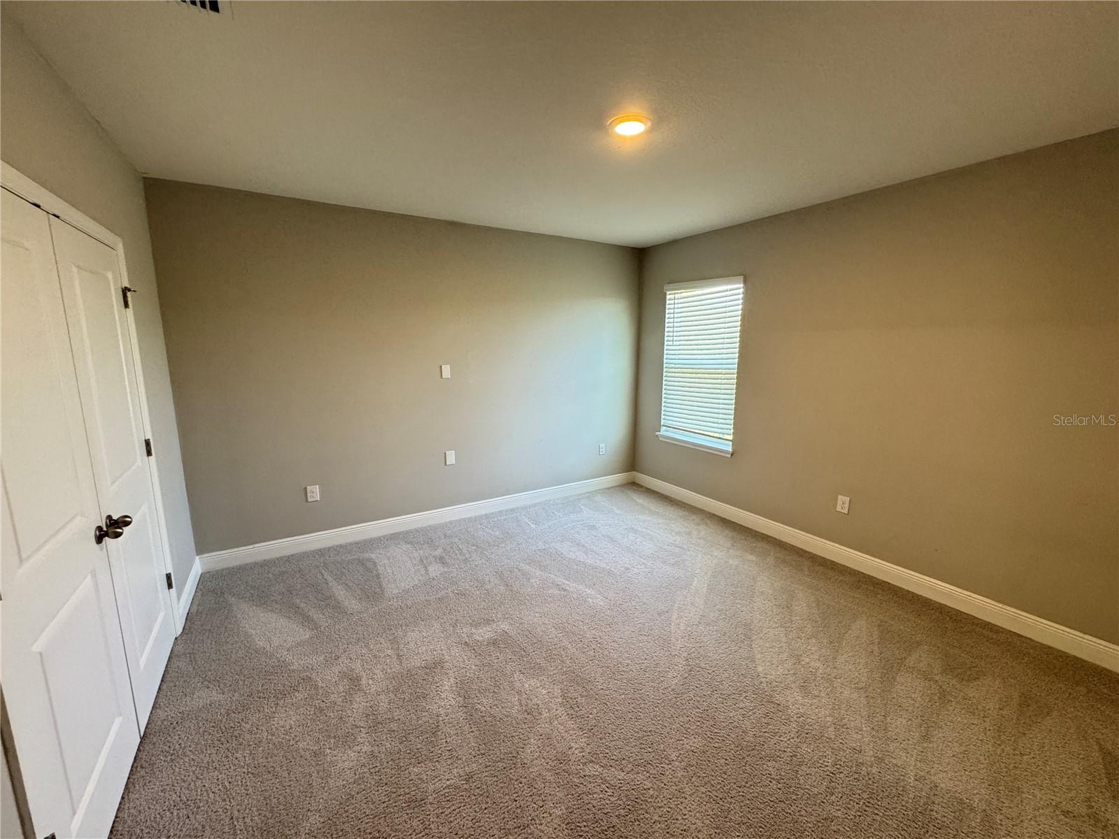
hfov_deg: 102.1
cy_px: 420
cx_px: 560
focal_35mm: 14
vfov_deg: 85.7
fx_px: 453
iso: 250
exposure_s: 1/60
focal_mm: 2.22
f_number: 2.2
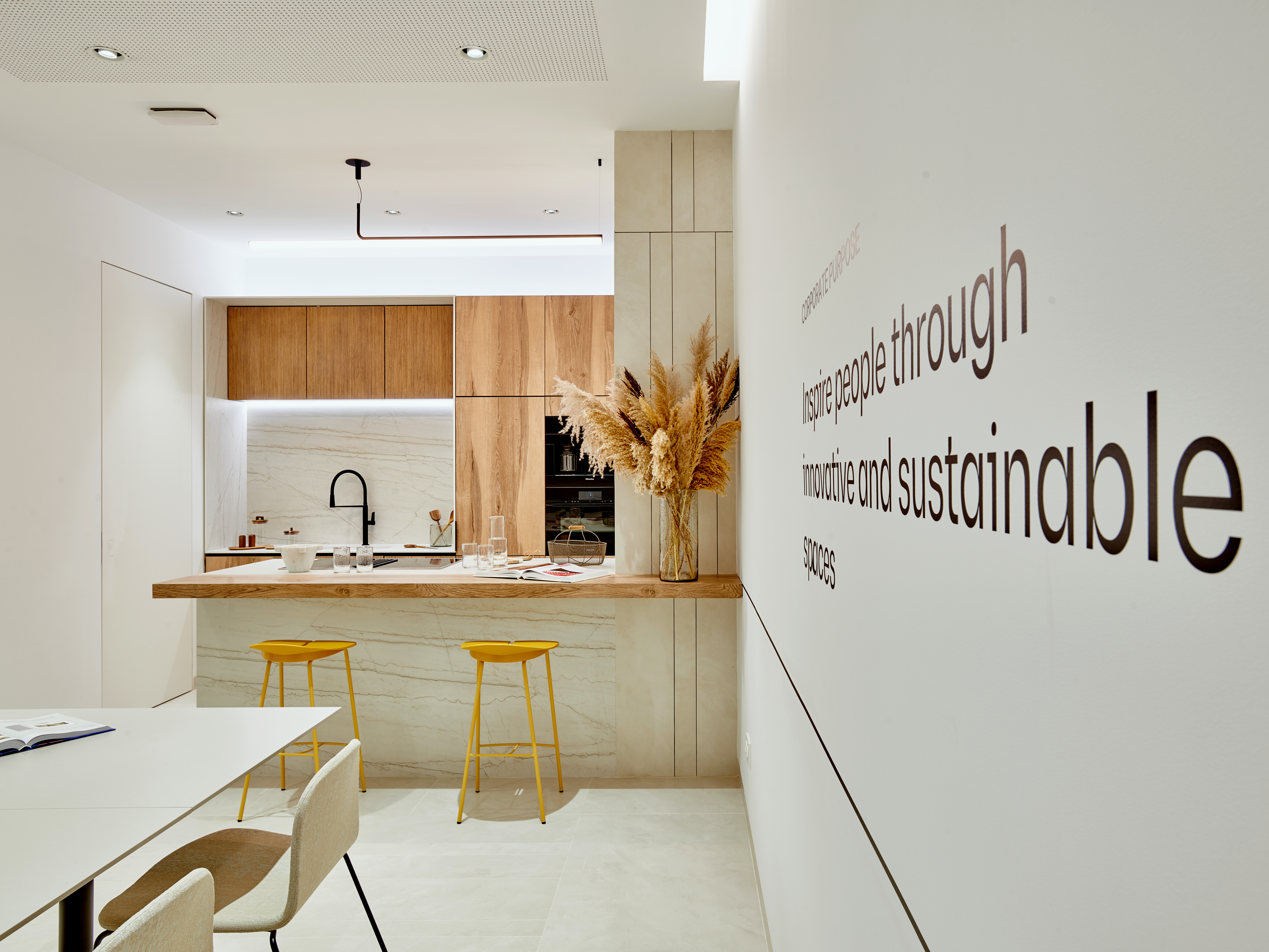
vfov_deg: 53.1
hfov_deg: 67.2
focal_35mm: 26
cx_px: 685
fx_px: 953
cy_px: 475
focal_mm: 24
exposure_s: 1.3
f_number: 13
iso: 64
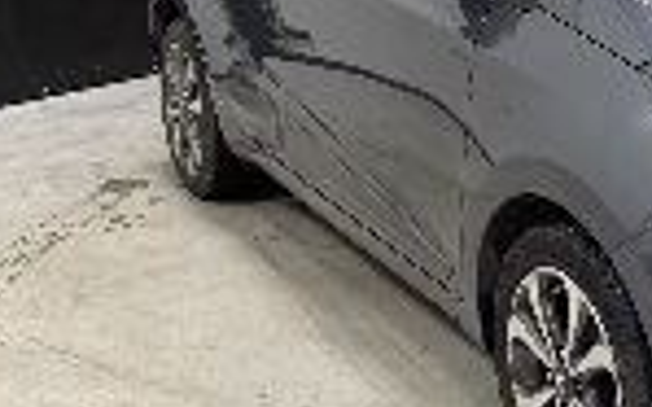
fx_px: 1261
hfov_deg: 26.0
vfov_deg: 18.3
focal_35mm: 71
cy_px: 118
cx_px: 779
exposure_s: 1/50
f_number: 1.78
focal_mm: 6.76
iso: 400
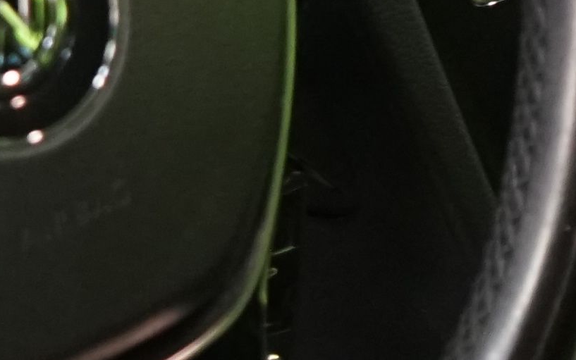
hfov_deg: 8.9
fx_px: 3643
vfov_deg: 5.6
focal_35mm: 232
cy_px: 490
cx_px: 720
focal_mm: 31
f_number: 5
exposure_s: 1/20
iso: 2000
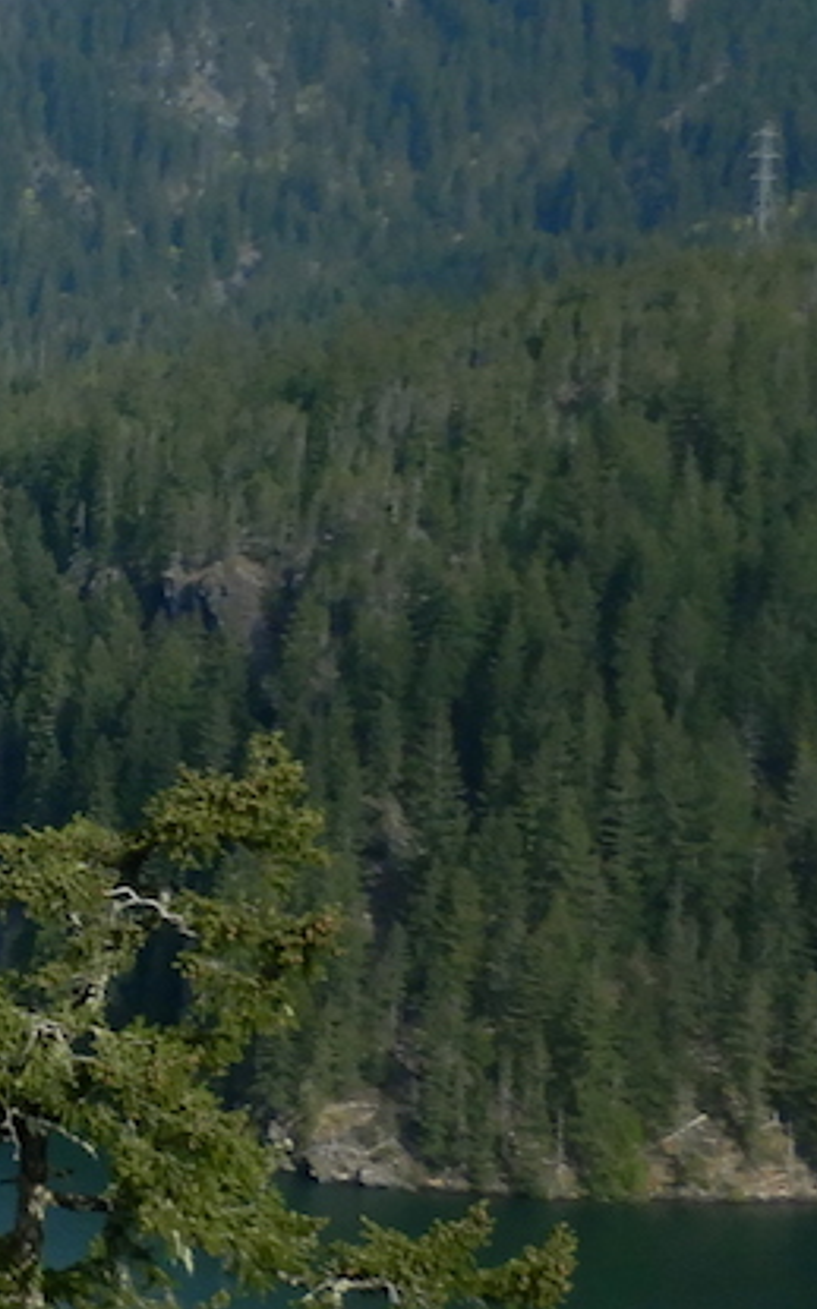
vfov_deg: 18.3
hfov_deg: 10.1
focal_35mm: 114
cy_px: 628
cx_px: -1082
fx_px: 4066
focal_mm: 5.6
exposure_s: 1/640
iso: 125
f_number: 4.2
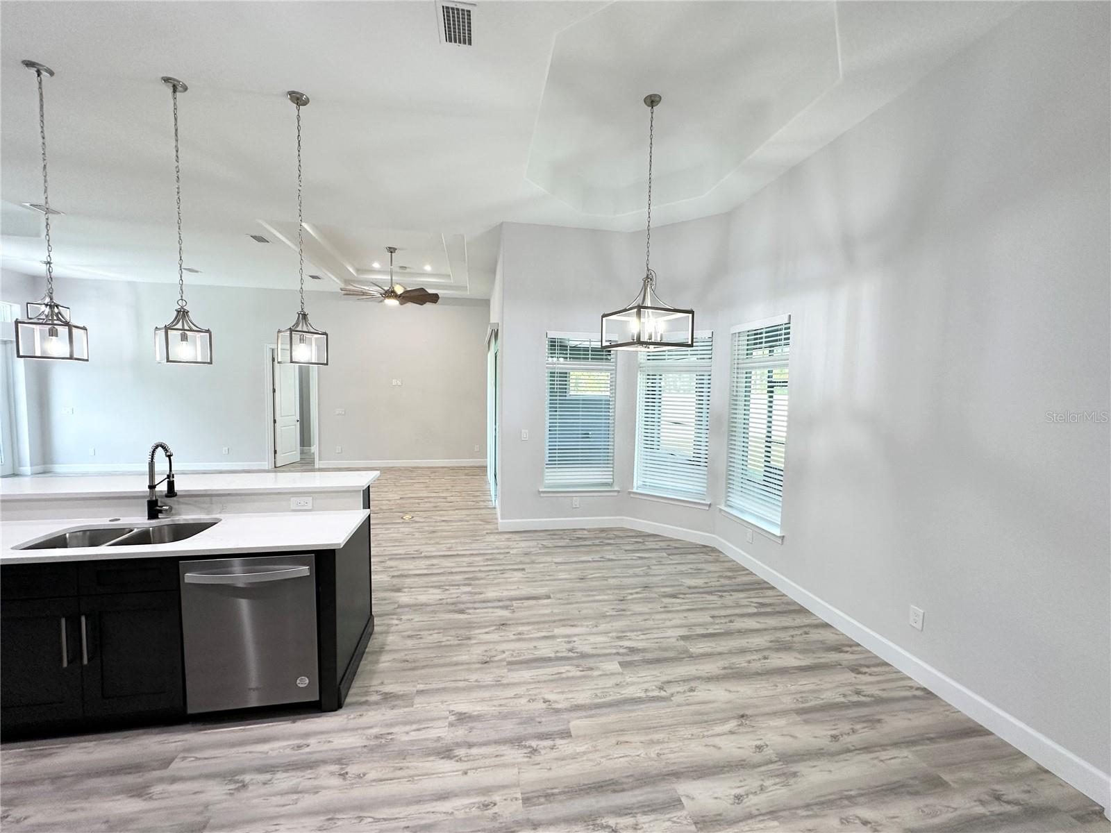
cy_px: 416
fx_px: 449
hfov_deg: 102.1
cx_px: 556
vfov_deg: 85.7
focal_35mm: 14
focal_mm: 2.22
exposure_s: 1/120
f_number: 2.2
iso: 125
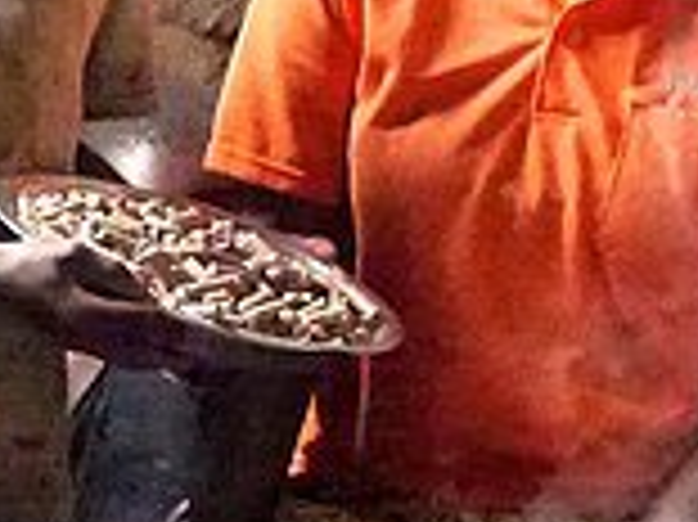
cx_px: 344
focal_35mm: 177
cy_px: 734
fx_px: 3566
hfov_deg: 11.2
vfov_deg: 8.2
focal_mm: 14
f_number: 2.8
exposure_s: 1/160
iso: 12800
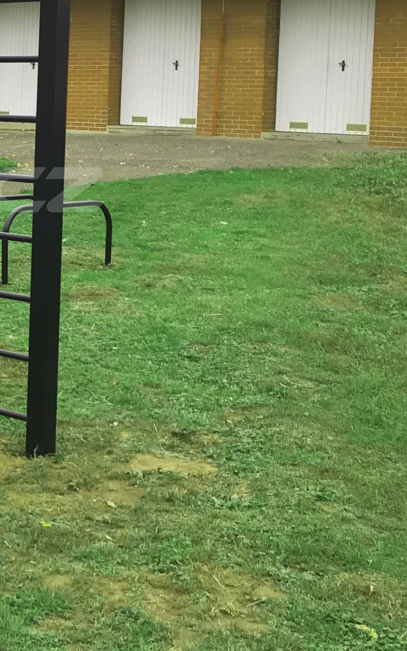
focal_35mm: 77
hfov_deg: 15.1
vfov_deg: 26.5
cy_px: 183
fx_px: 1367
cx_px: -284
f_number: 1.8
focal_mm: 3.99
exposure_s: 1/201
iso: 20
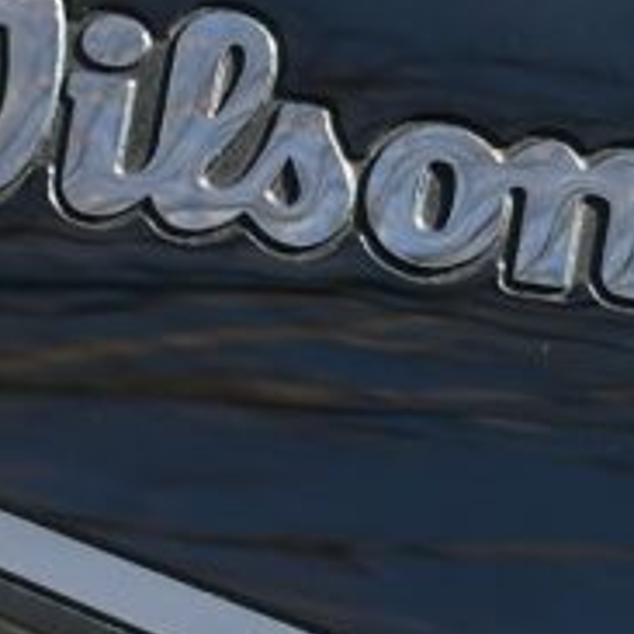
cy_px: 367
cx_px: 440
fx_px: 4932
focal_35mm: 238
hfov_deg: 7.4
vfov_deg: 7.4
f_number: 1.78
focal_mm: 6.86
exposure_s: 1/962
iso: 64
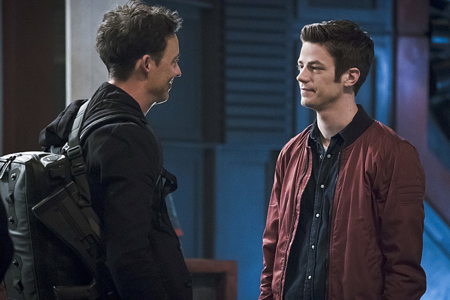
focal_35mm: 146
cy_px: 150
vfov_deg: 9.4
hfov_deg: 14.1
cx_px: 225
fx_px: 1825
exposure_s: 1/200
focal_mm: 146
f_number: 4
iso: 10000
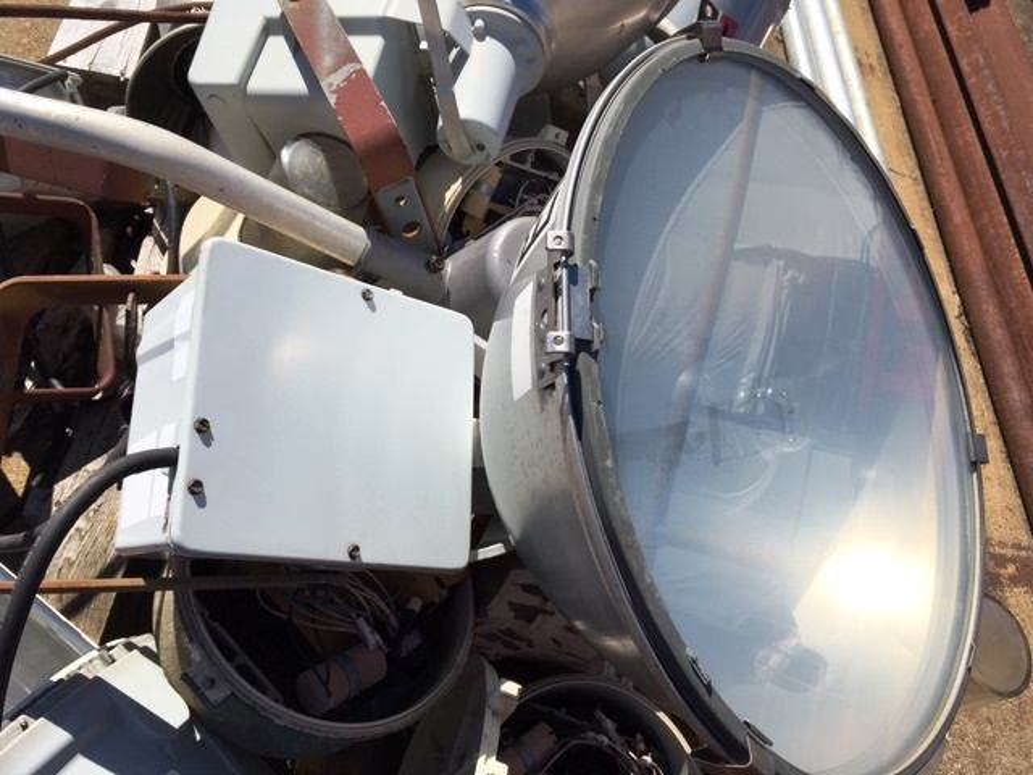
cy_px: 388
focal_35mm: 29
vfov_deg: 48.2
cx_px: 516
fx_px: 865
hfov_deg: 61.7
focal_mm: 4.15
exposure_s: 1/2137
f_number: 2.2
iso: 25
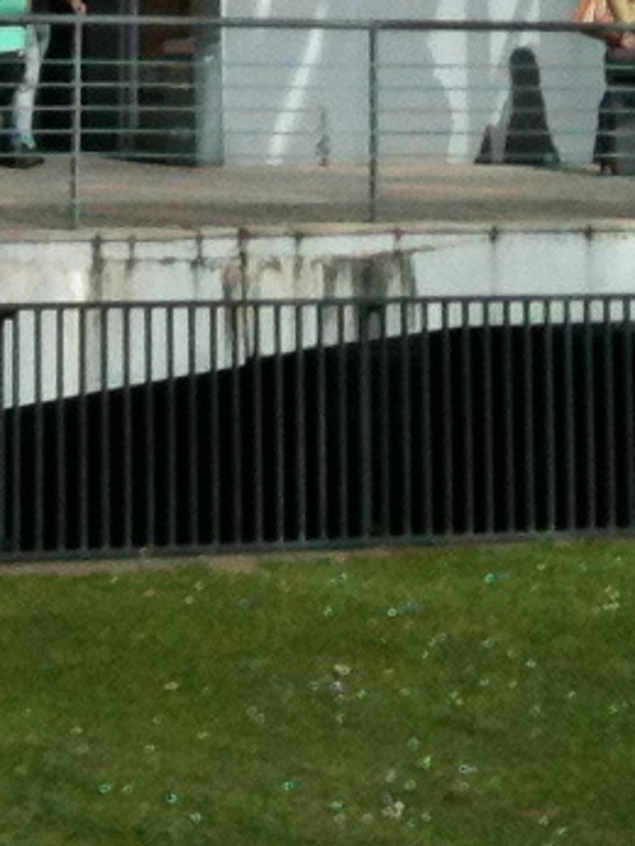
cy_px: -682
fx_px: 5057
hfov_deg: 6.9
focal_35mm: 207
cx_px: -769
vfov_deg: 9.1
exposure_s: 1/2421
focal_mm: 3.85
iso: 64
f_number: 2.8
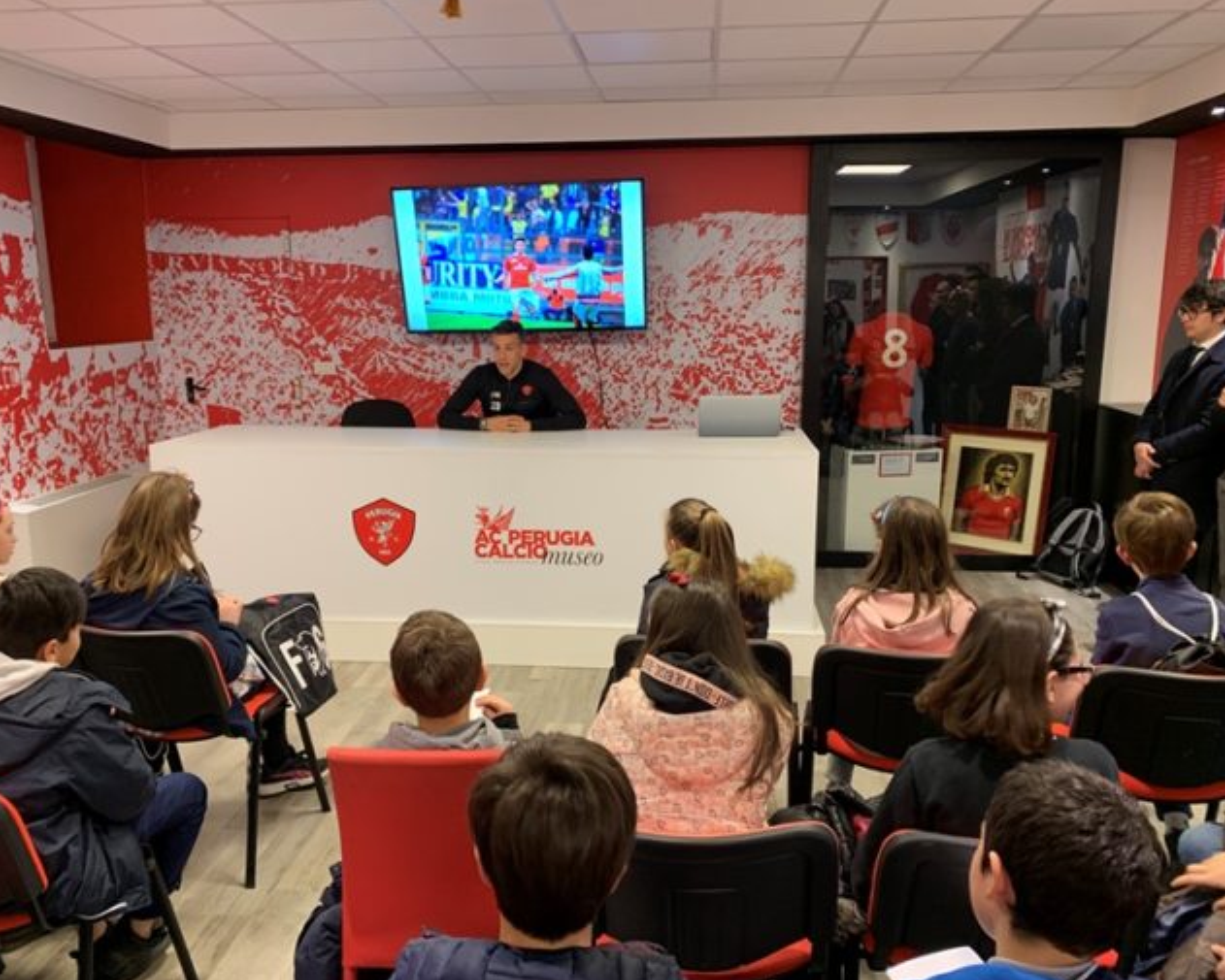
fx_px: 1015
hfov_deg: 62.2
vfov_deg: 51.5
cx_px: 598
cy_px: 503
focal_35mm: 28
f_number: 1.8
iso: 160
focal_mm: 4.25
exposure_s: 1/50
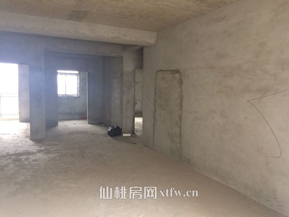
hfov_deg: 61.7
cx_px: 144
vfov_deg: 48.2
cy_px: 108
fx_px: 242
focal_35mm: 29
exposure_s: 1/20
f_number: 2.2
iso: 320
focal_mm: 4.15
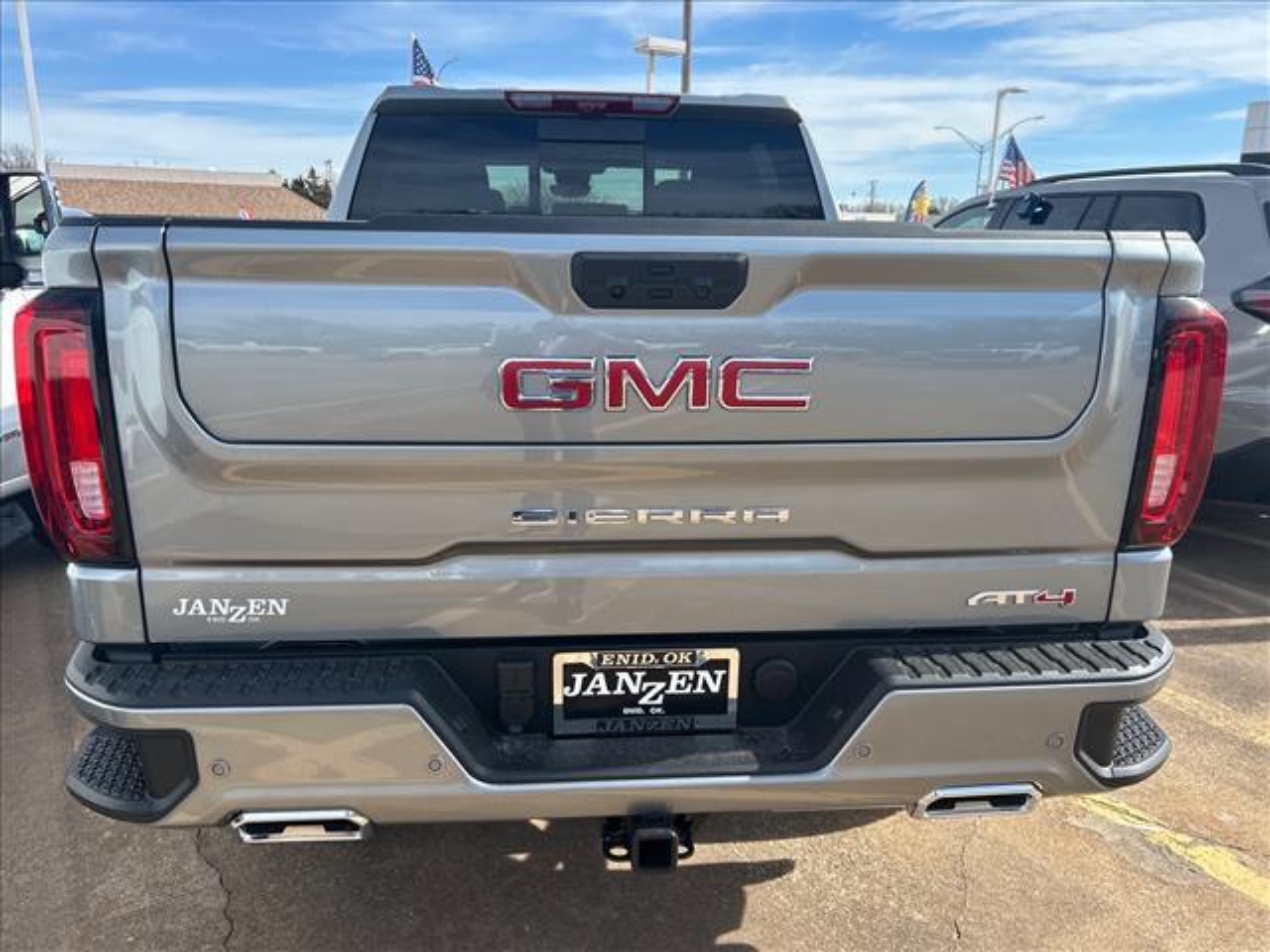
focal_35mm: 26
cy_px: 476
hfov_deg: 67.3
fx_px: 954
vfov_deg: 53.1
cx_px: 635
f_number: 1.5
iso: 50
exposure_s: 1/1751
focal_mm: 5.7
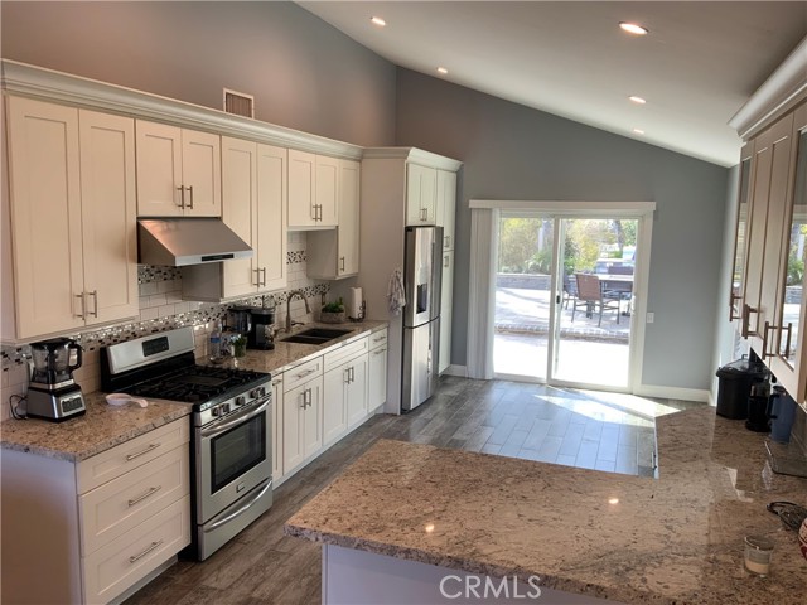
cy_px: 302
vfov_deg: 48.2
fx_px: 676
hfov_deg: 61.7
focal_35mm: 29
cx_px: 404
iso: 32
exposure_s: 1/120
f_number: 1.8
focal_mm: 3
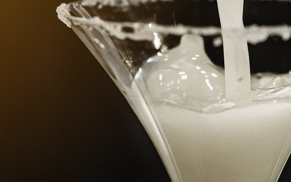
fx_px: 1388
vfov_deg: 7.5
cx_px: 122
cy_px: 3
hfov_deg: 12.0
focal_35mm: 175
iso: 2000
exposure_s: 1/250
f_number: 1.8
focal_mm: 50
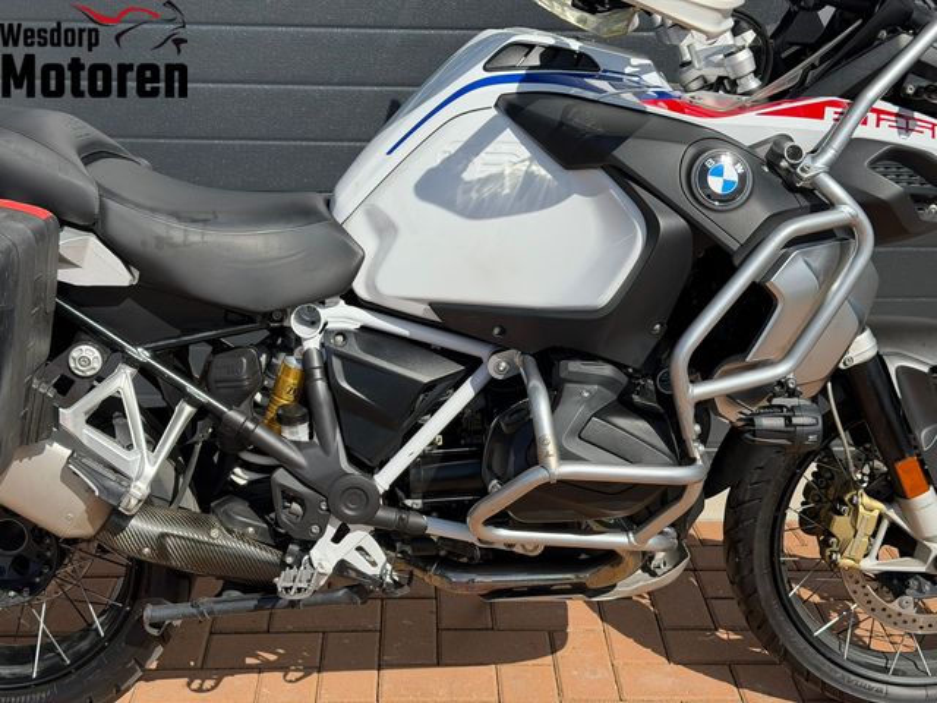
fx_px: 1299
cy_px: 352
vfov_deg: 30.3
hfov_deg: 39.7
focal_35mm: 48
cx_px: 468
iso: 80
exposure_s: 1/4587
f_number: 1.78
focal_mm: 6.76
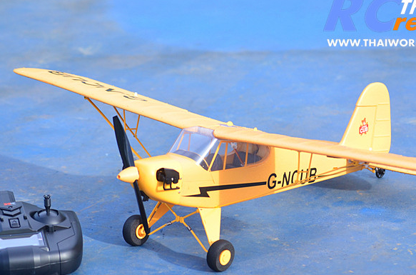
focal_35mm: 206
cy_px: 167
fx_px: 2373
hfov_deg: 10.0
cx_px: 218
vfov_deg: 6.6
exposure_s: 1/320
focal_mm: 100
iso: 250
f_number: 5.6
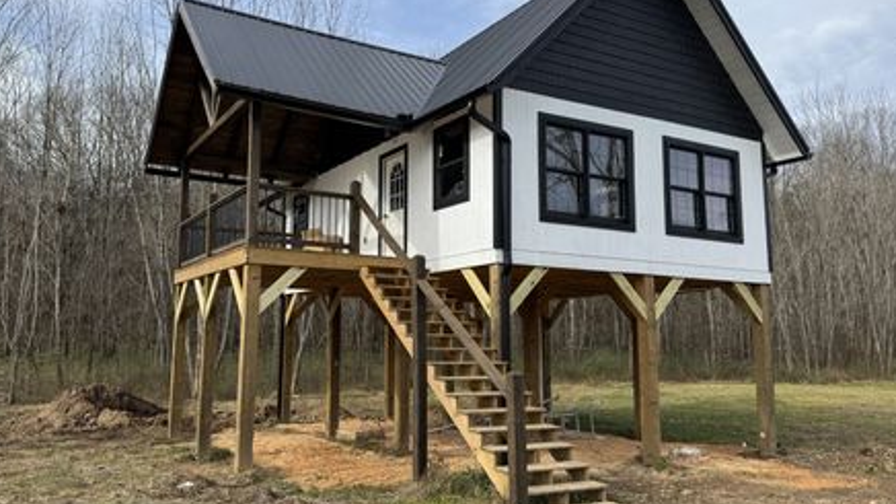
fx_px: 713
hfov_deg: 64.2
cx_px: 405
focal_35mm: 30
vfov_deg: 38.9
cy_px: 242
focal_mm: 6.76
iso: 80
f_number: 1.78
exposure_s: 1/2710
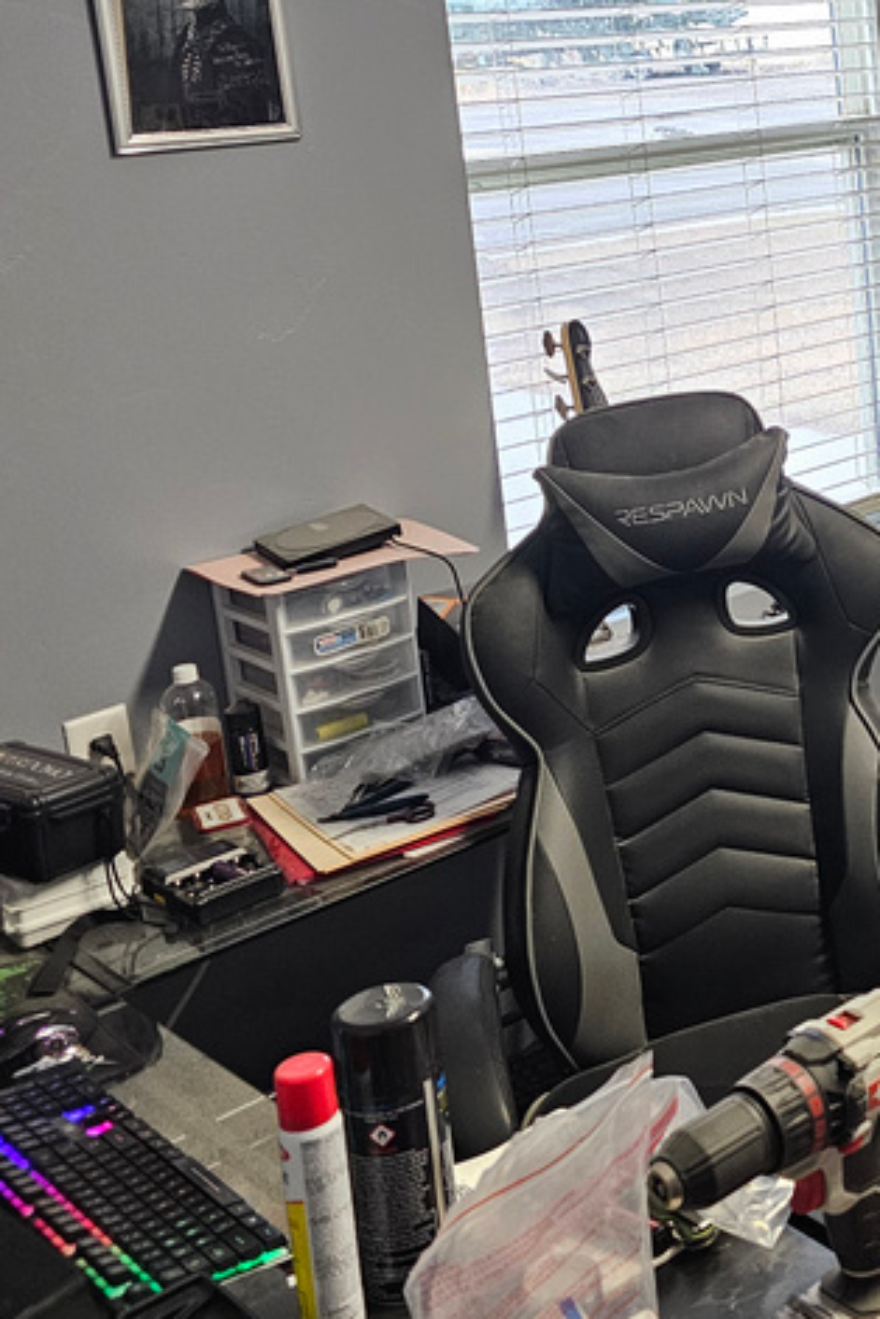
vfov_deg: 37.1
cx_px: 1143
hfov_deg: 23.1
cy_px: 297
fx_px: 1907
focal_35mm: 52
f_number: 1.7
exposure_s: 1/120
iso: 500
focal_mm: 6.3
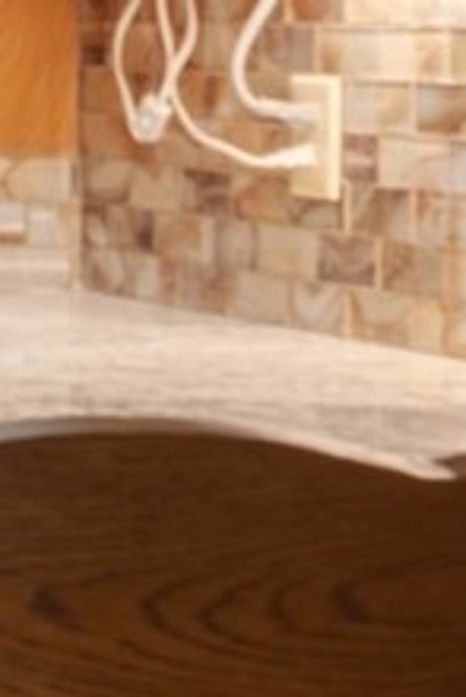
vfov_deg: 13.7
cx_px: -1395
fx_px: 2869
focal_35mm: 148
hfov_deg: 7.0
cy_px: 21
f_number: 9
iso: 250
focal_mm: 16
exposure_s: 1/1.25
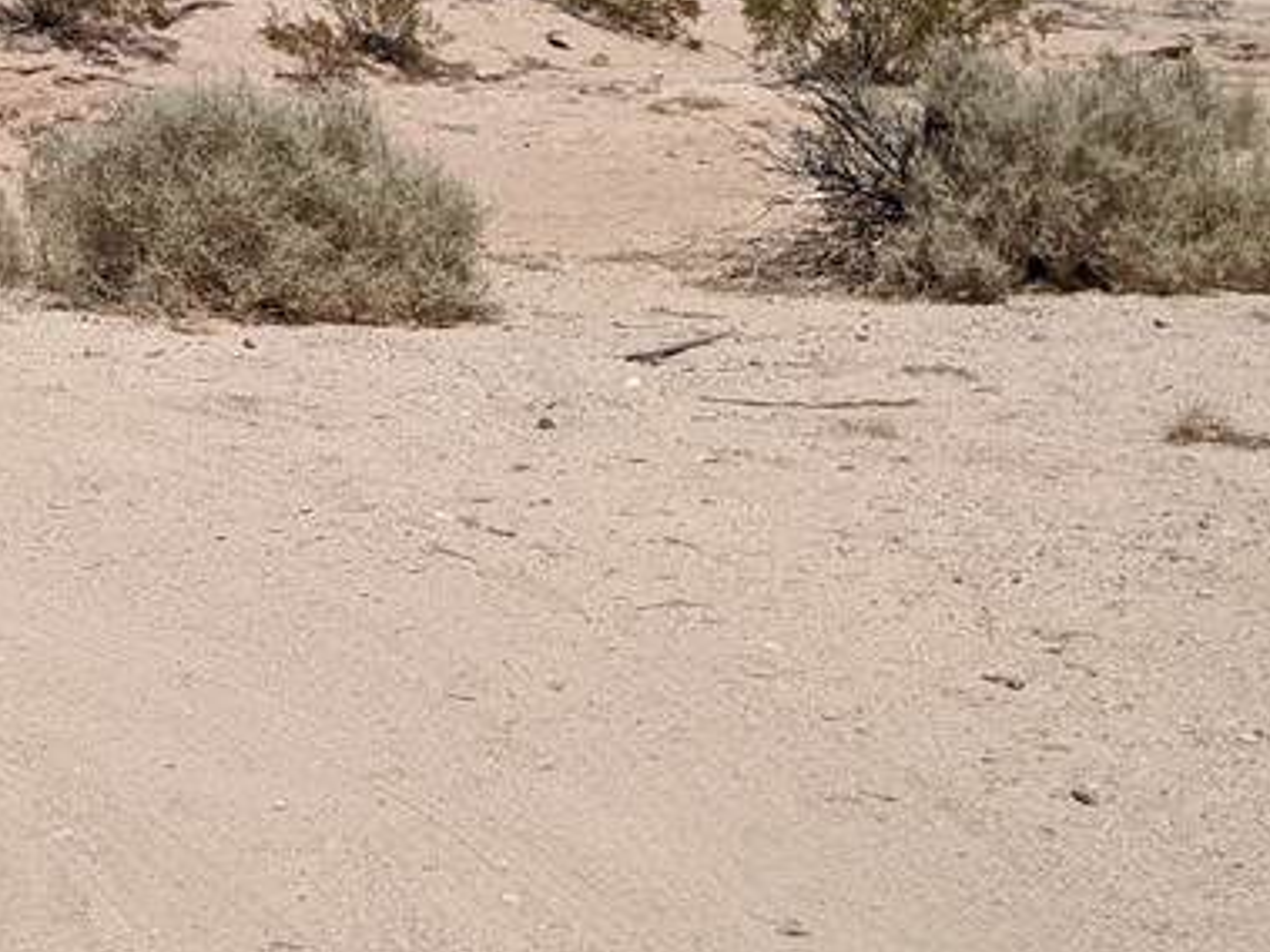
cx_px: -328
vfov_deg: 19.0
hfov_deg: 23.8
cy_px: -198
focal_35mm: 73
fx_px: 2677
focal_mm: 4.44
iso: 107
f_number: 1.8
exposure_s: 1/7812
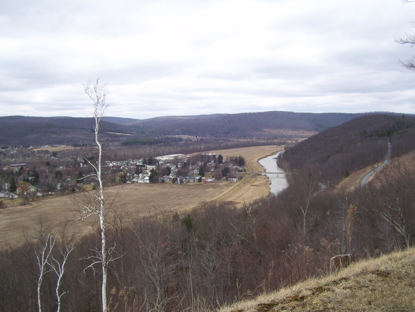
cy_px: 156
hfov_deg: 51.3
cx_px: 208
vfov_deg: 39.7
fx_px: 432
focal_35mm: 36
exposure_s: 1/320
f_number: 4.8
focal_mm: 6
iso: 80
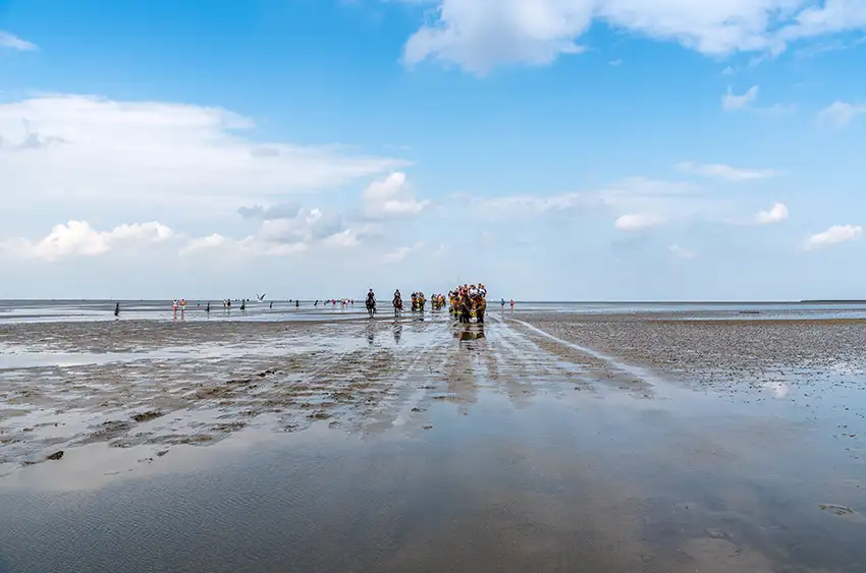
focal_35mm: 30
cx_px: 433
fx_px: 720
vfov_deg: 43.4
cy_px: 286
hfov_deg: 62.0
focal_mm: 30
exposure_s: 1/320
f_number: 8
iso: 100
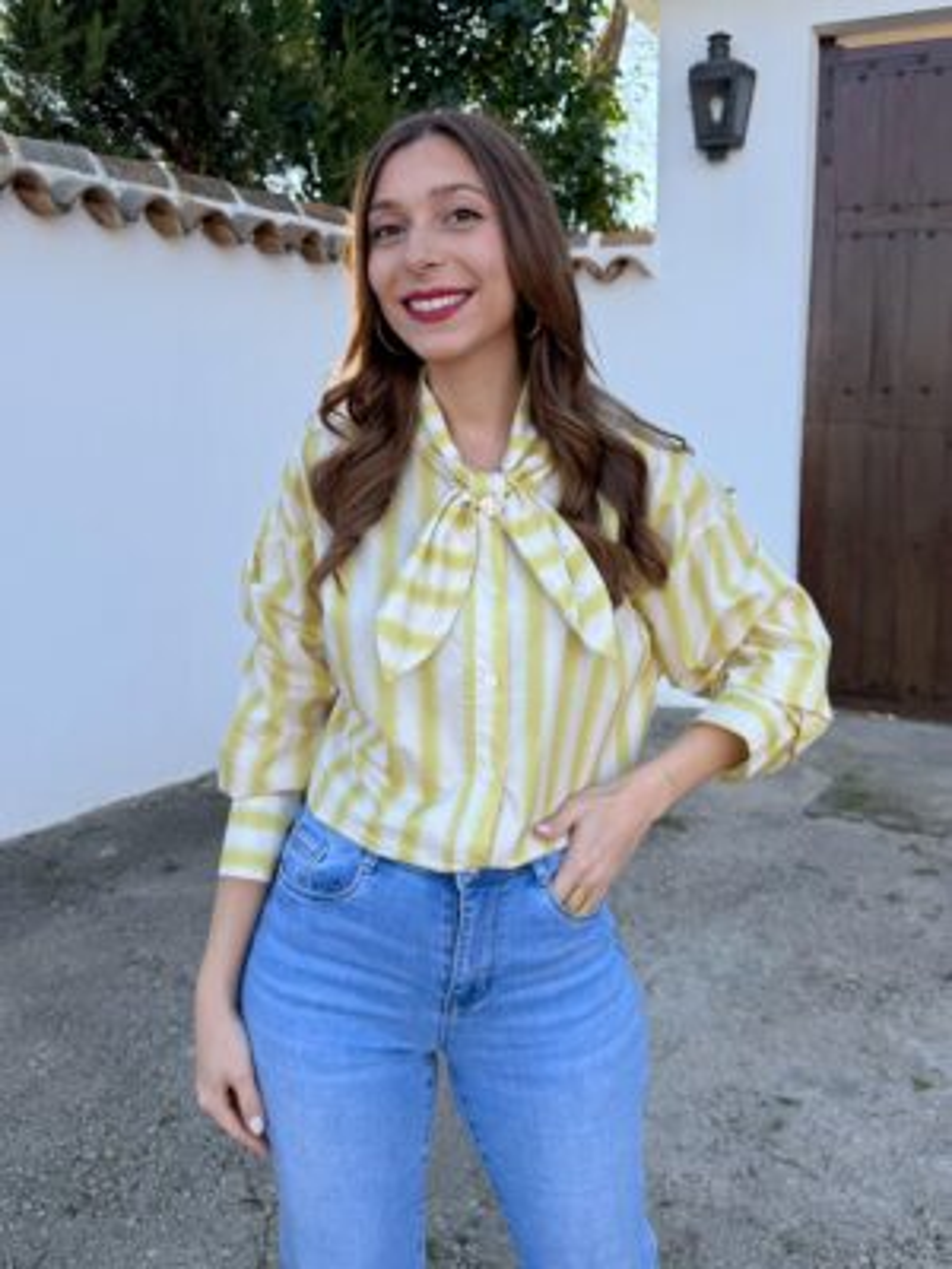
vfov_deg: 71.6
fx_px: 880
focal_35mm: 24
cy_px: 634
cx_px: 476
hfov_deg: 56.8
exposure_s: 1/979
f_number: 1.78
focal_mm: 6.76
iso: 100
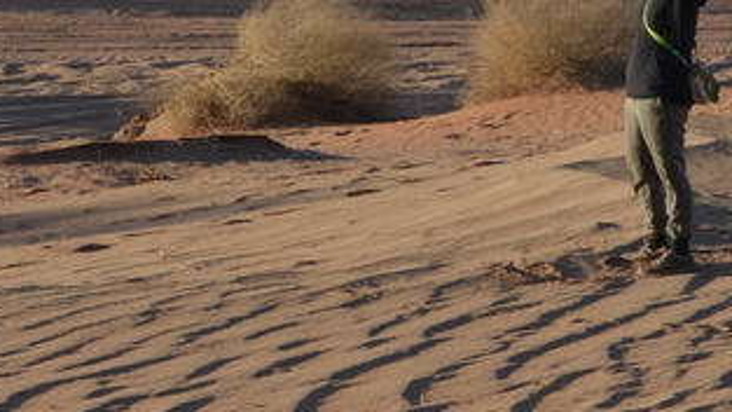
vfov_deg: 2.4
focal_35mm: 500
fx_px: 9704
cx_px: 919
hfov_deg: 4.3
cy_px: -206
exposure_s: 1/250
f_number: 8
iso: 180
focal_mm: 78
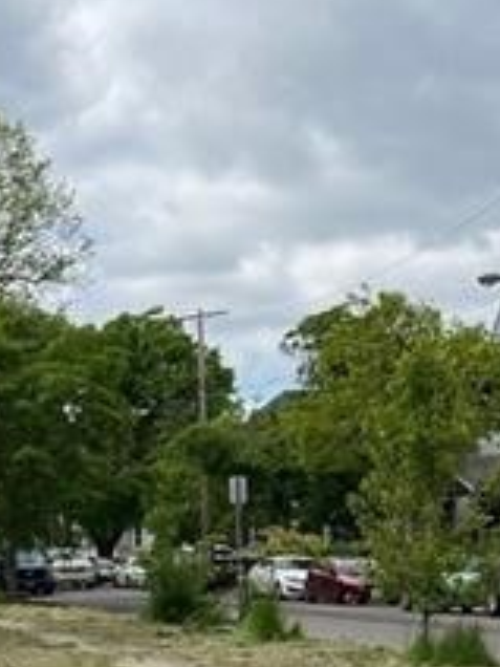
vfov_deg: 20.4
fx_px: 1810
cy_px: 629
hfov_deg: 14.7
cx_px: -245
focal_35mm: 94
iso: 50
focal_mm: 5.7
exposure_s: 1/2762
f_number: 1.5
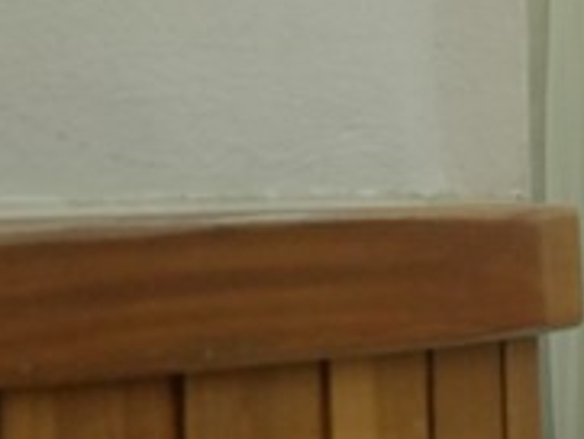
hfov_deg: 9.1
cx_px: 1395
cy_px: 211
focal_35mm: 196
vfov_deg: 7.6
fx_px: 3309
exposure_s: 1/60
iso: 1250
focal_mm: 24
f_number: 6.3
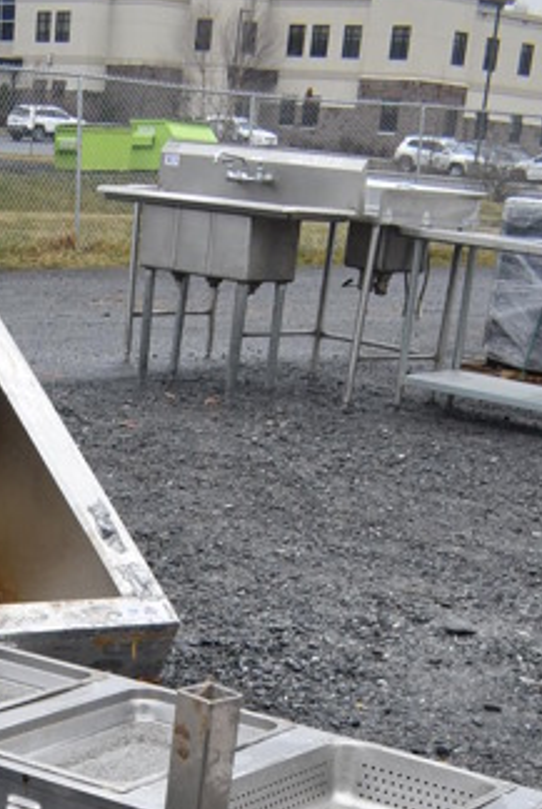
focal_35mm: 76
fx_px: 1711
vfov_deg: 23.0
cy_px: 1105
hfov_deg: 17.4
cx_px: -55
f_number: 7.1
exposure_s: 1/250
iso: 200
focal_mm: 18
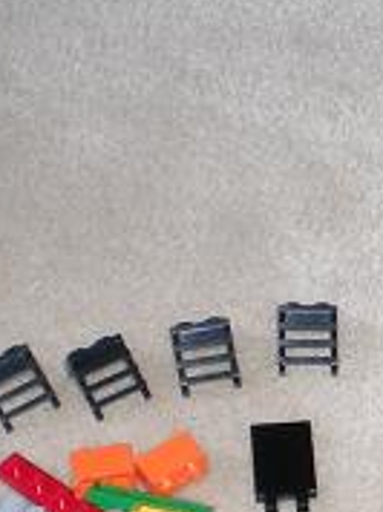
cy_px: 486
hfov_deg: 8.9
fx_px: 2425
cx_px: 518
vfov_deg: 12.0
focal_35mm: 164
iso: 64
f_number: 3.1
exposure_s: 1/30
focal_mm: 6.3
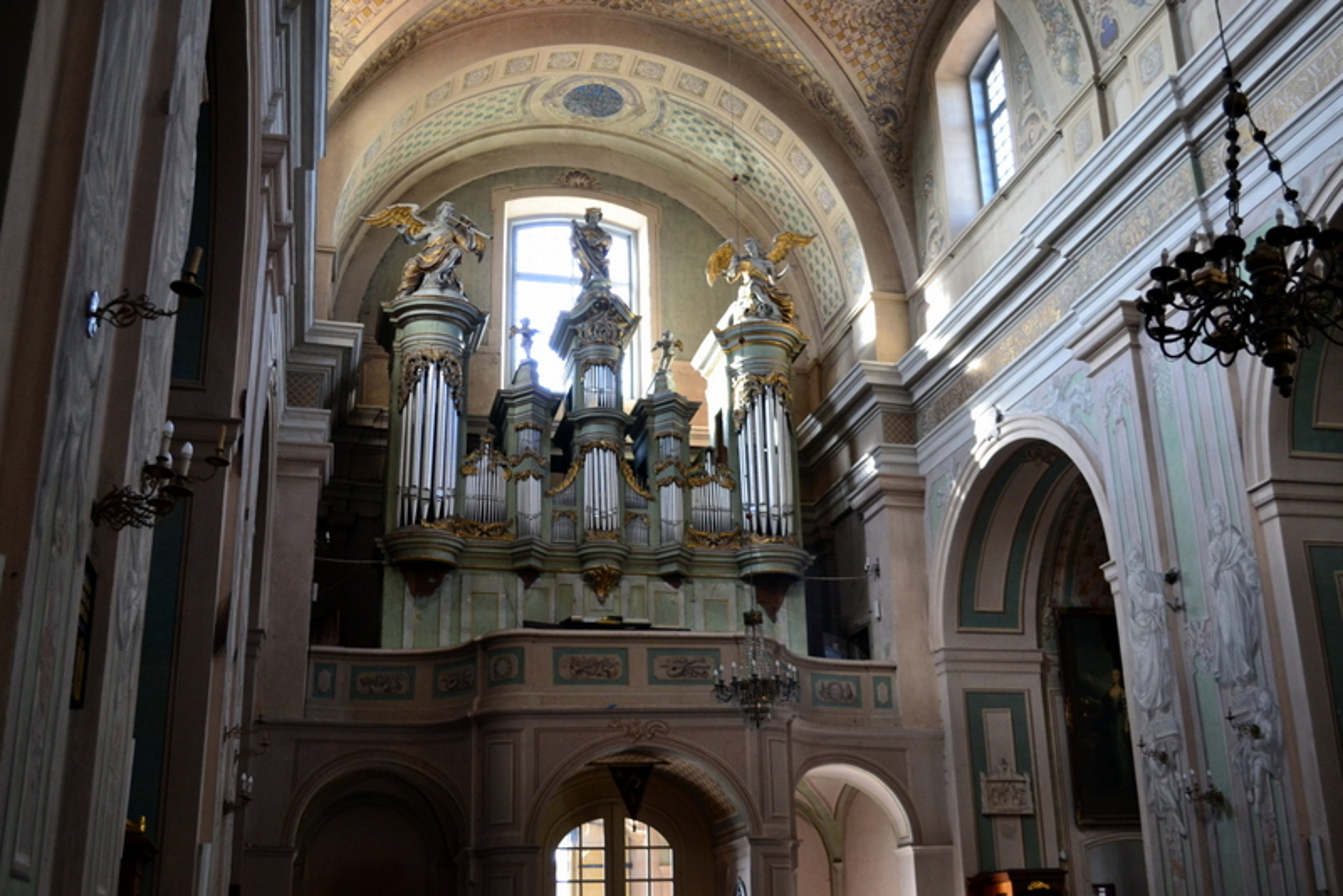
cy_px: 448
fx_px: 1343
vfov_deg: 36.9
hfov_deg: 53.1
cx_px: 672
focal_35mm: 36
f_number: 4
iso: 800
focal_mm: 24
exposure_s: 1/50
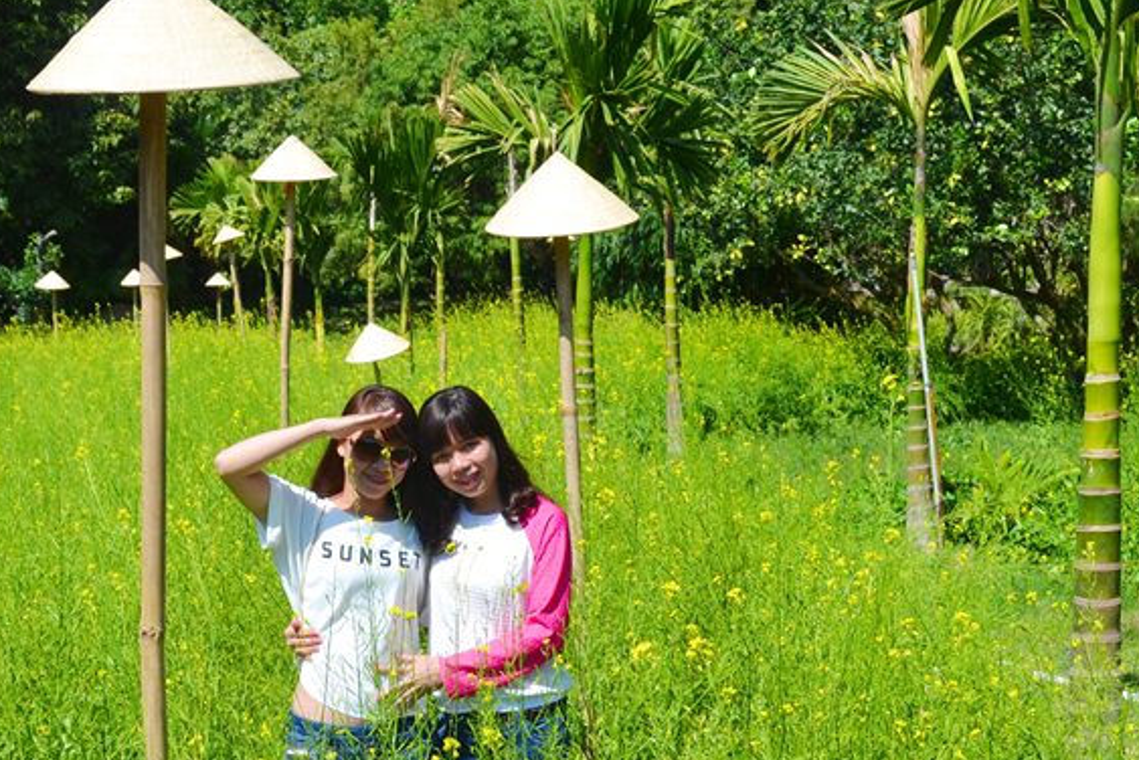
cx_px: 439
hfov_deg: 33.2
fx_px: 1899
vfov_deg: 22.6
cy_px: 486
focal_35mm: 60
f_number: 8
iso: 100
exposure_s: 1/250
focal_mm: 22
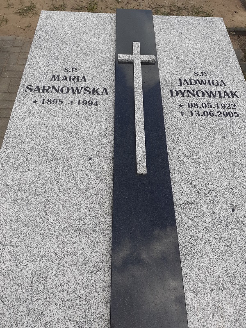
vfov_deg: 65.3
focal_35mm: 27
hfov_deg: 51.4
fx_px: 256
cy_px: 164
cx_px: 123
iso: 40
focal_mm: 3.6
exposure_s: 1/1473
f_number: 1.9
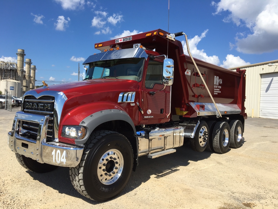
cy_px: 104
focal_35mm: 29
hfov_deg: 61.7
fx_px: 233
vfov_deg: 48.2
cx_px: 139
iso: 25
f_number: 2.2
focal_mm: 4.15
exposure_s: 1/1923
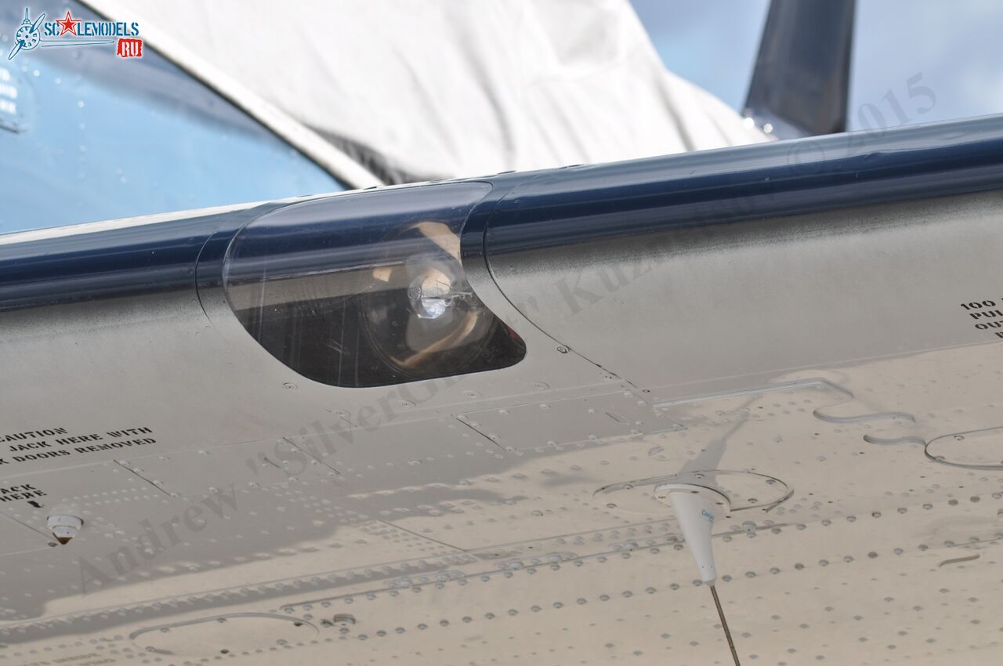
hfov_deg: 8.1
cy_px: 333
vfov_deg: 5.4
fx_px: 7096
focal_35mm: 255
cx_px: 502
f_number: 8
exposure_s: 1/400
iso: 200
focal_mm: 170
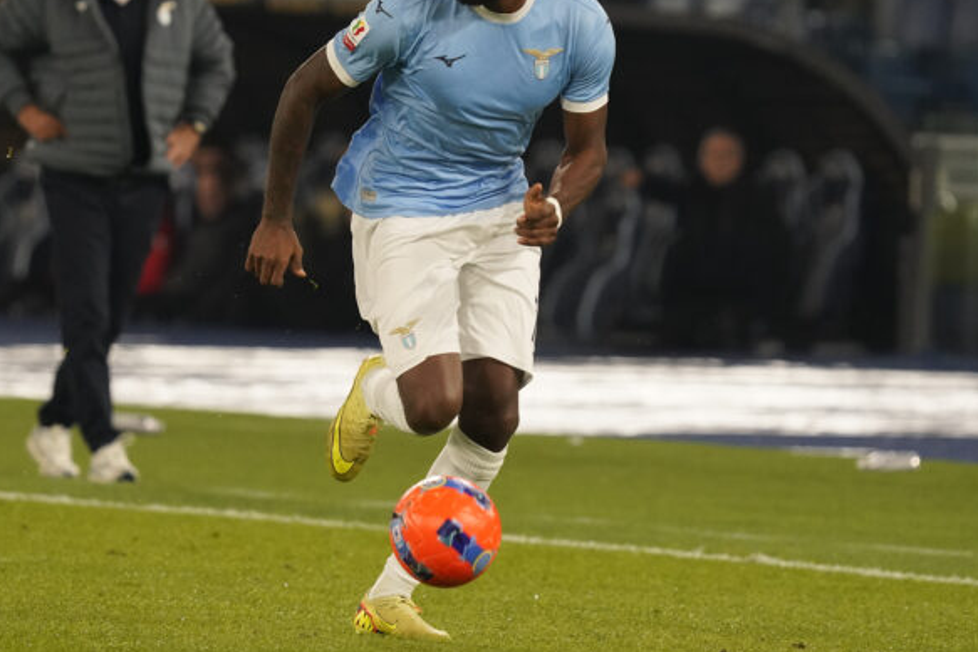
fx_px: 14319
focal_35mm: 527
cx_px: 356
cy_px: 231
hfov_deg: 3.9
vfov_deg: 2.6
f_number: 6.3
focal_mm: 400
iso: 6400
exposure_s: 1/1250
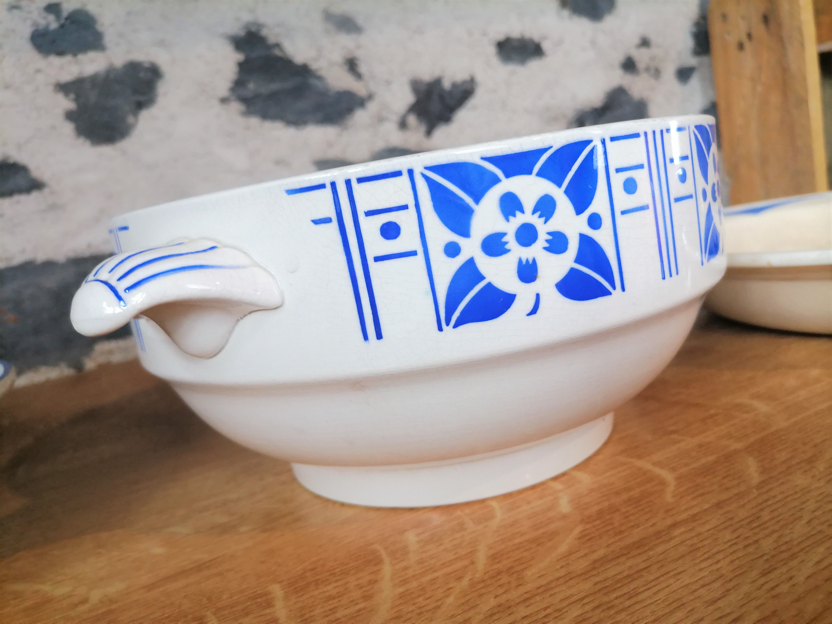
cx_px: 416
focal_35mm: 26
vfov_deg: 53.1
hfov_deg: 67.3
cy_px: 312
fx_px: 625
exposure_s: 1/33.3
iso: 160
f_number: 1.8
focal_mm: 5.4
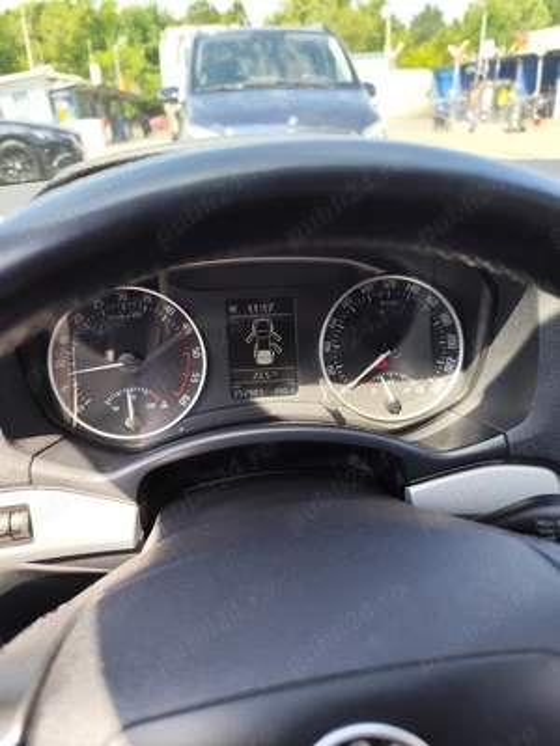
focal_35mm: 23
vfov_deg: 73.9
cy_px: 373
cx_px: 280
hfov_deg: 58.9
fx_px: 496
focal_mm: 6.14
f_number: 1.65
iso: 50
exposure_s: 1/167
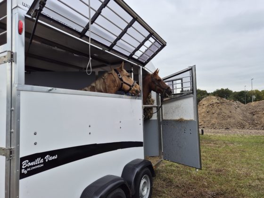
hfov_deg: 73.9
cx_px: 132
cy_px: 99
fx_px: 175
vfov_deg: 58.9
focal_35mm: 23
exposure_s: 1/227
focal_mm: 5.4
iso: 25
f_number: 1.8
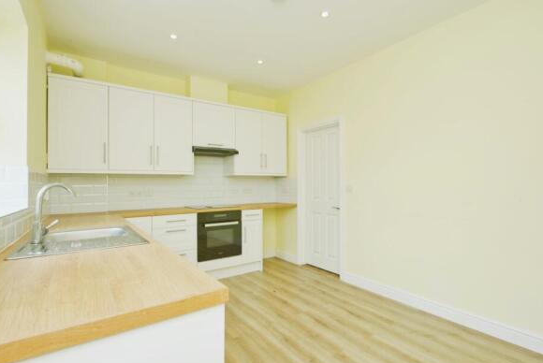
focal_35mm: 18
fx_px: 272
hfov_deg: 89.9
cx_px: 280
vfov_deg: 67.5
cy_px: 189
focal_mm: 16
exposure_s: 1/80
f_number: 9
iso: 400
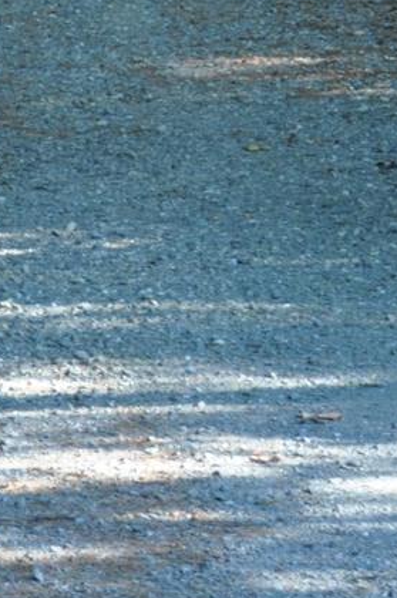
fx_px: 5005
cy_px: -456
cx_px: -23
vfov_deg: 6.7
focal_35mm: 302
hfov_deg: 4.5
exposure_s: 1/60
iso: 560
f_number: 5.6
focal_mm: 55
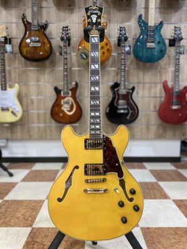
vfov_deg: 67.3
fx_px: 187
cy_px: 124
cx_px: 94
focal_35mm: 26
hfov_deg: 53.1
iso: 100
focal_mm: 4.25
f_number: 1.8
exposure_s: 1/50
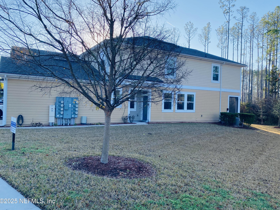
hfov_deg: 65.3
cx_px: 144
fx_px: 218
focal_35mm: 27
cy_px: 102
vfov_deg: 51.4
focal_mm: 4.25
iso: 32
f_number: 1.8
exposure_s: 1/1135
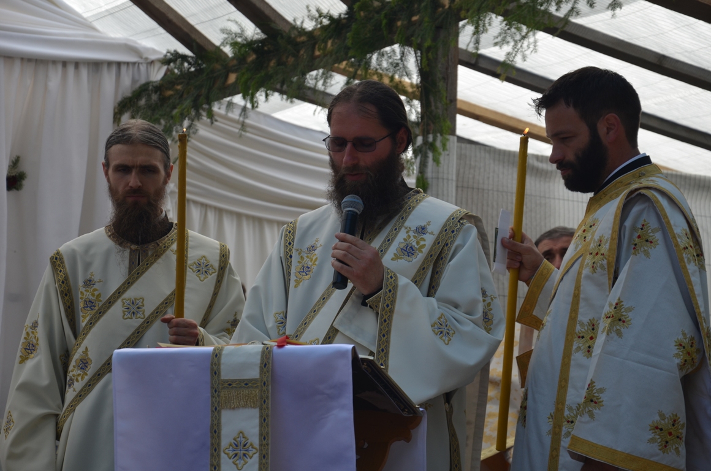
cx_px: 356
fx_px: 2069
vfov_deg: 13.0
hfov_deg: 19.5
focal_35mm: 105
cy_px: 236
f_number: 5.6
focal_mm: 70
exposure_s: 1/500
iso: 220
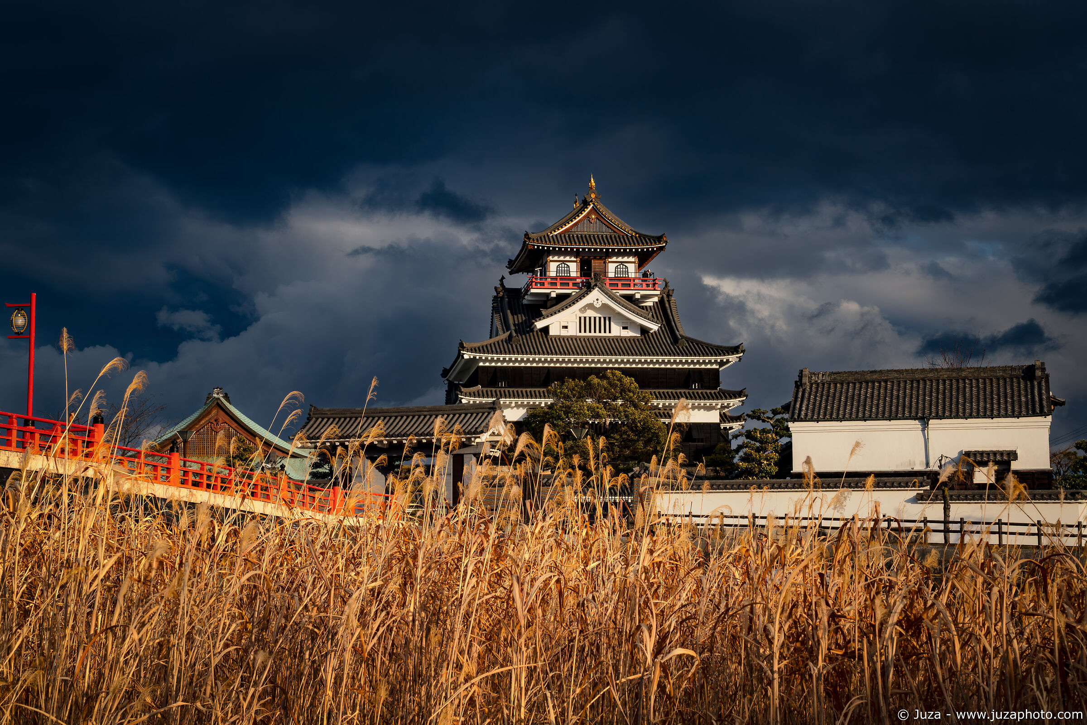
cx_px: 544
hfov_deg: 30.3
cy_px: 362
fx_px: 2005
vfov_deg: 20.5
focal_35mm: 66
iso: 100
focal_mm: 66.4
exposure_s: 1/100
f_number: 16
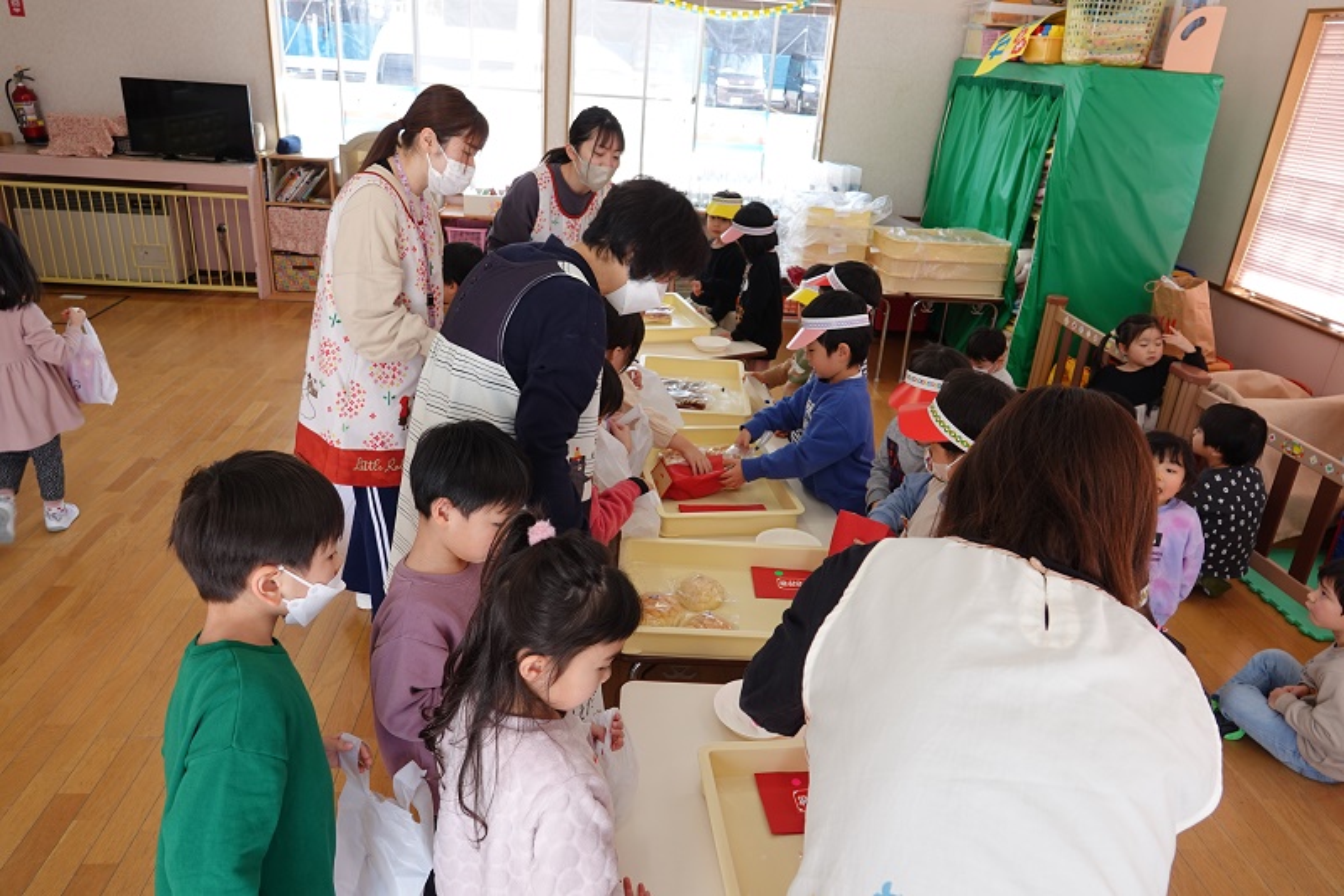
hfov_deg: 73.8
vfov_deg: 53.1
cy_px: 448
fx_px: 896
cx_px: 672
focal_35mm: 24
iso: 100
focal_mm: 8.8
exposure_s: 1/125
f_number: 2.4
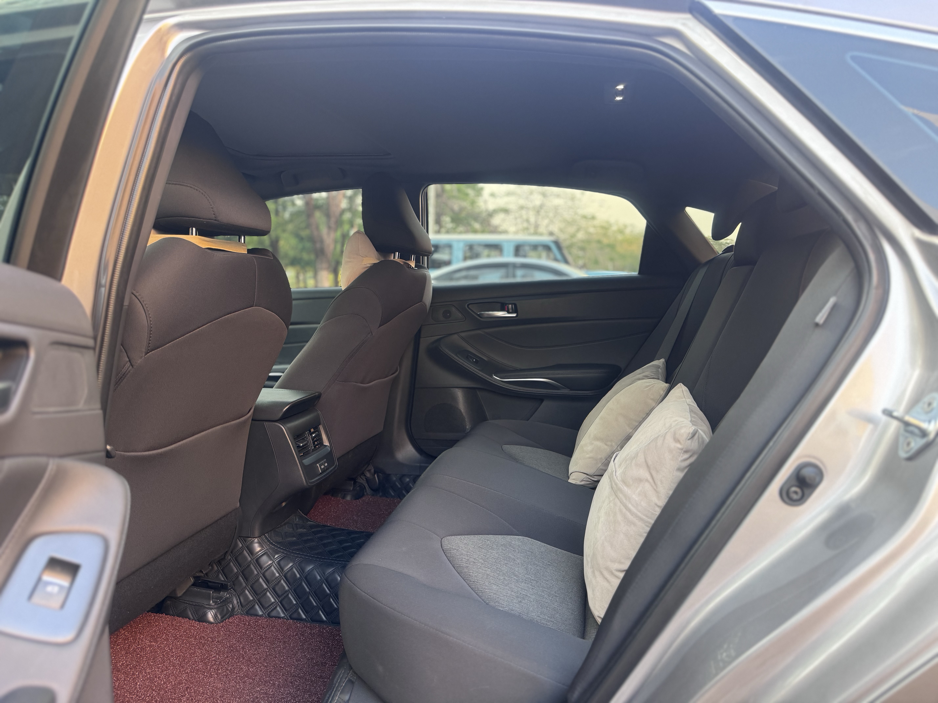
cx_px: 469
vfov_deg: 56.8
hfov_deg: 71.6
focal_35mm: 24
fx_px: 650
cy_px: 352
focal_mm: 6.76
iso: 200
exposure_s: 1/99
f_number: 1.78
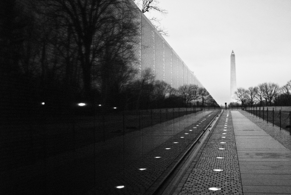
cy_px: 98
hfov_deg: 41.1
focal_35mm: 48
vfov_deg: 28.2
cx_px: 146
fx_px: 388
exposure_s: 1/25
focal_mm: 32
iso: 1600
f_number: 3.8
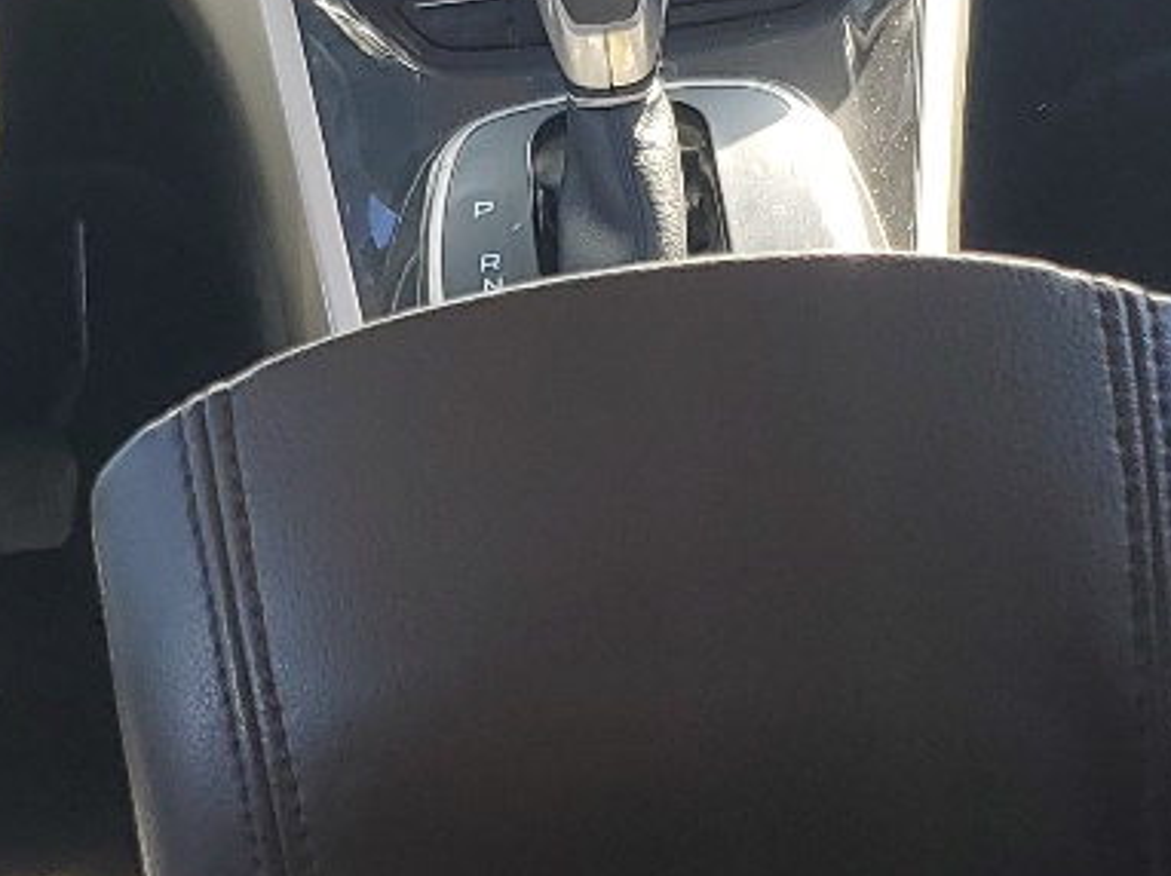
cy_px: 395
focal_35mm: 109
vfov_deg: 13.6
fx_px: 3685
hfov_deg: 18.0
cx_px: 503
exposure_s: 1/143
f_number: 1.5
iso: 50
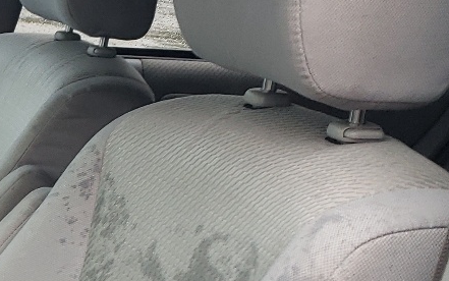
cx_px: -210
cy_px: 412
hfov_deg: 18.6
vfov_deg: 12.5
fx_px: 1224
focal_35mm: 100
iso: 74
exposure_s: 1/60.2
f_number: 1.5
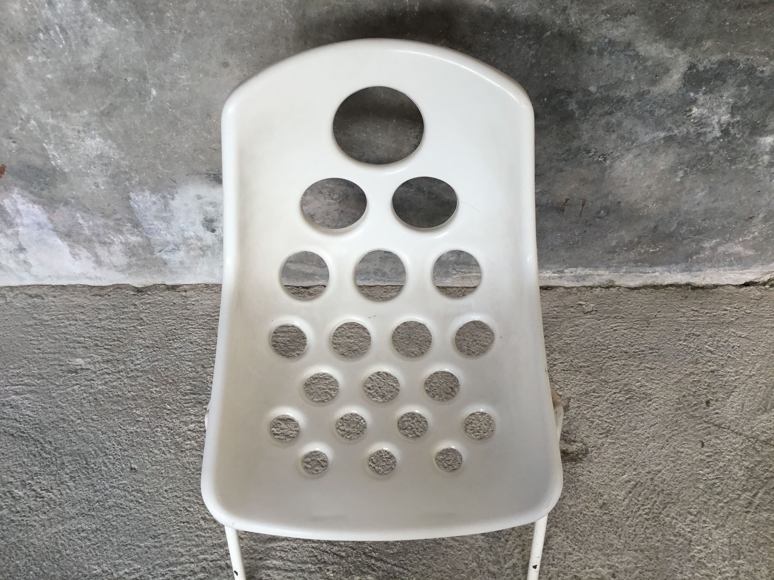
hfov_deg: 58.4
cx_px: 387
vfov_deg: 45.4
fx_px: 693
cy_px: 290
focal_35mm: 31
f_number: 2.4
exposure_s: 1/100
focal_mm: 3.3
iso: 40
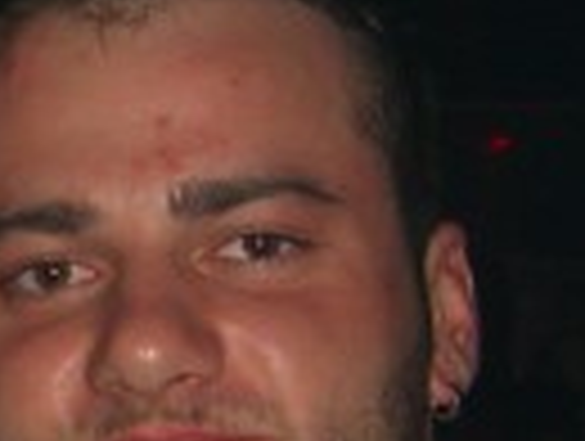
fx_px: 2963
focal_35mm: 175
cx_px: -176
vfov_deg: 8.4
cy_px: 540
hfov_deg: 11.0
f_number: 2.8
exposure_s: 1/60
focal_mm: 7.9
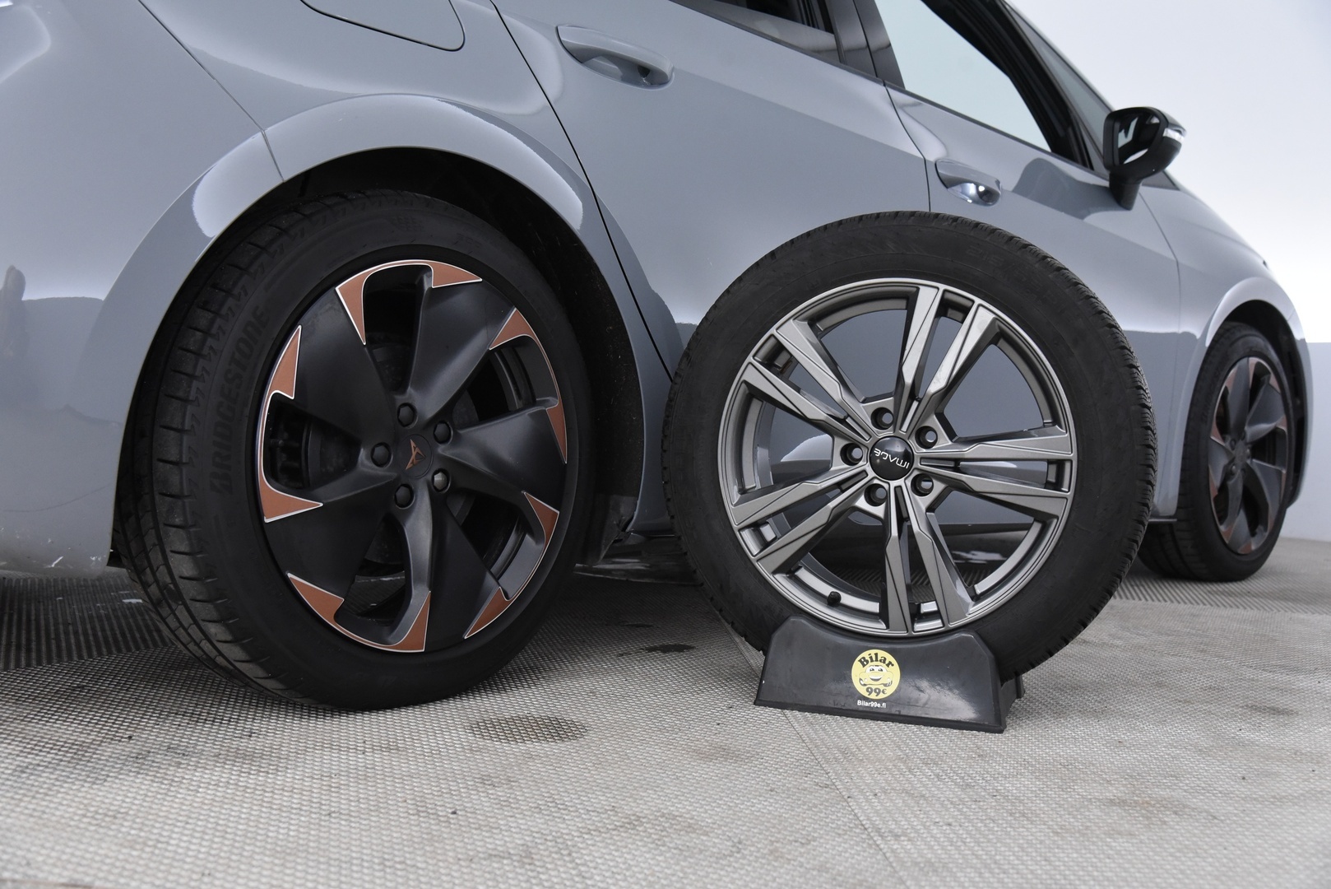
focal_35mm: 40
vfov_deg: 33.4
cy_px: 444
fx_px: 1479
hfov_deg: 48.4
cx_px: 666
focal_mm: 40
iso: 4000
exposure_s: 1/80
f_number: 5
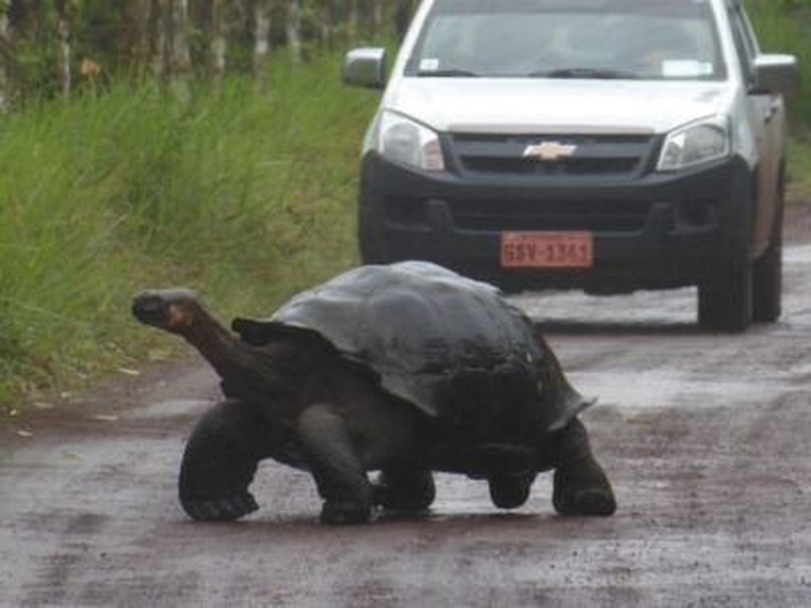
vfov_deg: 1.9
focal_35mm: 800
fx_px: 18743
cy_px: 304
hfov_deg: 2.5
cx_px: 406
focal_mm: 129
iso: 100
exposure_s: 1/125
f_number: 6.4
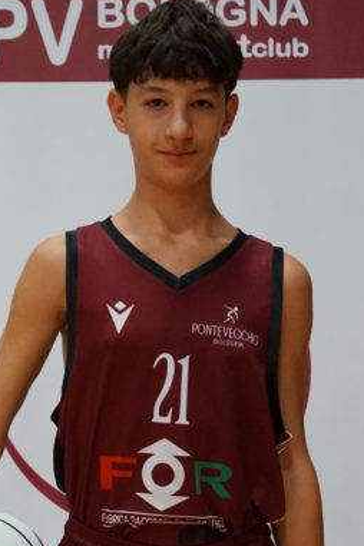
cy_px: 394
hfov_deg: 10.6
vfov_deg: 15.7
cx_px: 142
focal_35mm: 130
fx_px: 1968
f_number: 4.5
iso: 3200
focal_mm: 55
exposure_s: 1/160
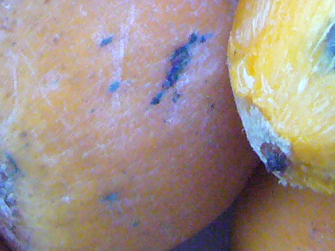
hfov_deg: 12.5
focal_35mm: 158
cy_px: -141
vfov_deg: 9.1
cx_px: 117
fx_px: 1529
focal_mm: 4.6
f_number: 2.8
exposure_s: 1/100
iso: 400
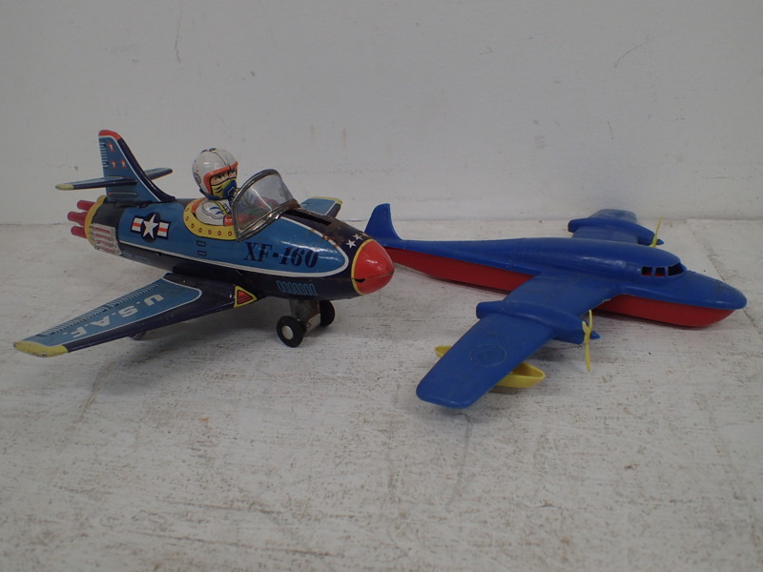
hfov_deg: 60.0
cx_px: 382
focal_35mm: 30
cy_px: 286
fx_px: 661
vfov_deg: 46.8
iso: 200
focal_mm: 5.5
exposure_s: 1/125
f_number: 2.3
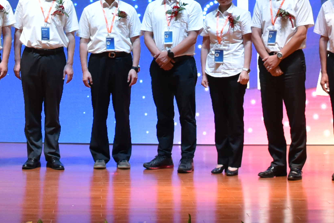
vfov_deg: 11.7
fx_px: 1011
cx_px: 144
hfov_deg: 18.7
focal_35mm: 109
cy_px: -169
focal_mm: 30
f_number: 6.3
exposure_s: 1/200
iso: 2000
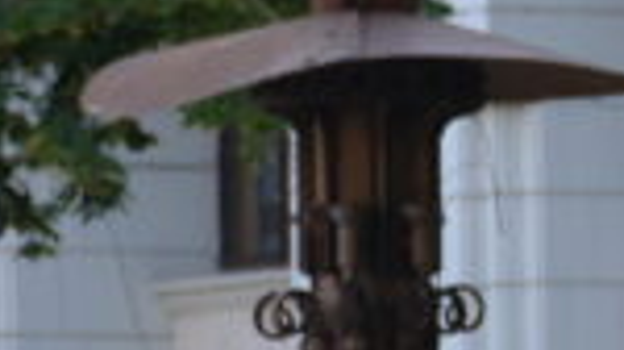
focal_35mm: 753
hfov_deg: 2.8
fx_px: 12446
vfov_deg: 1.6
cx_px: 1423
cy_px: 452
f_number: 5
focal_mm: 70
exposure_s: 1/320
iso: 320
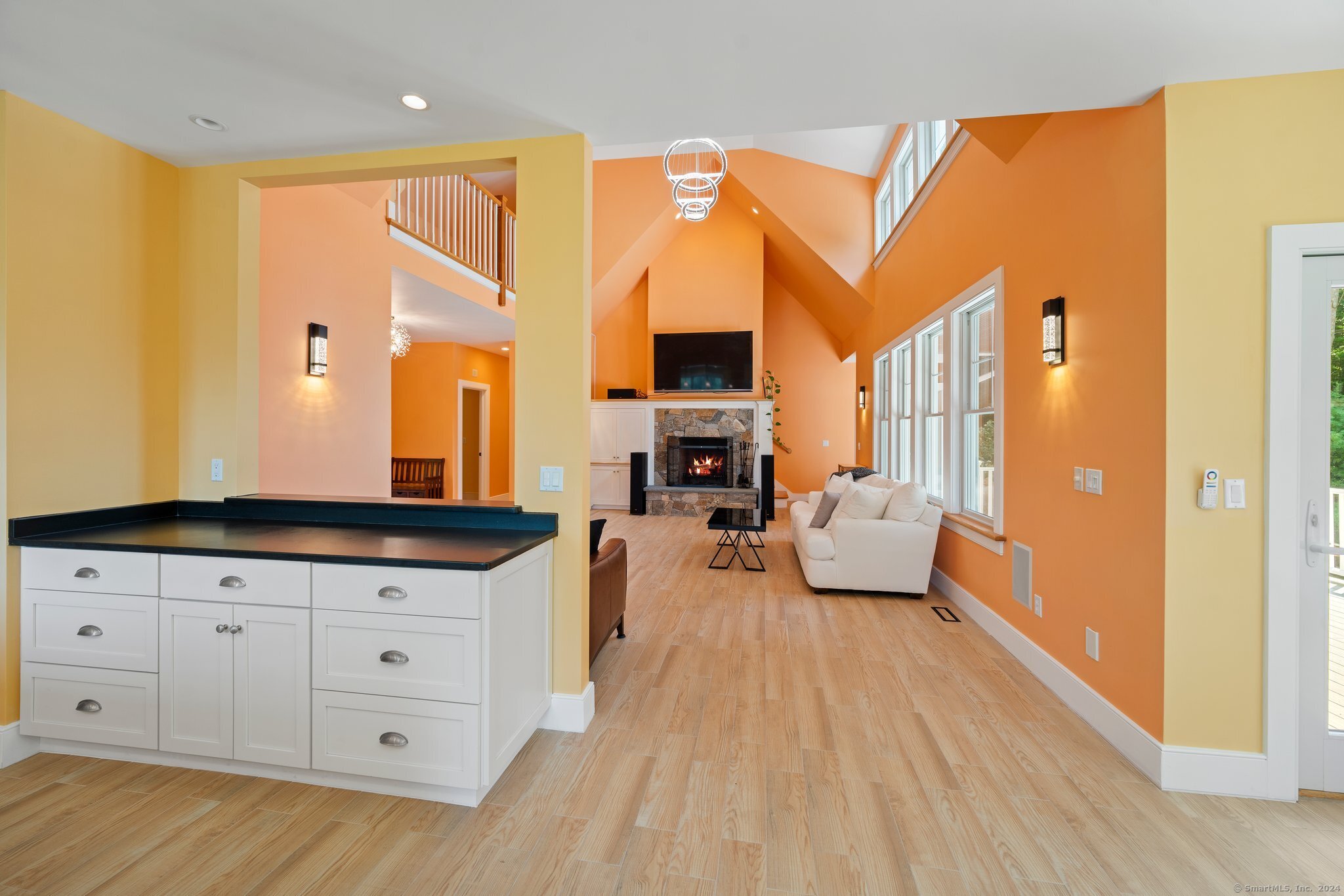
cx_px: 672
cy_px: 448
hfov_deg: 104.3
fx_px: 523
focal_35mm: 14
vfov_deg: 81.2
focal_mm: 14
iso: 125
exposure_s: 1/6
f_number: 7.1
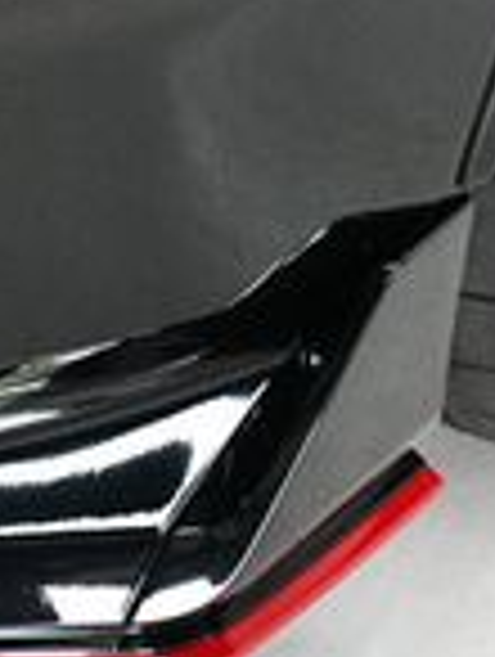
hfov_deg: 8.7
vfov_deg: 11.6
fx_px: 3194
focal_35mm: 168
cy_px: -81
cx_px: -162
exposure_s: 1/125
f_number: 4
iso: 1600
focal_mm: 27
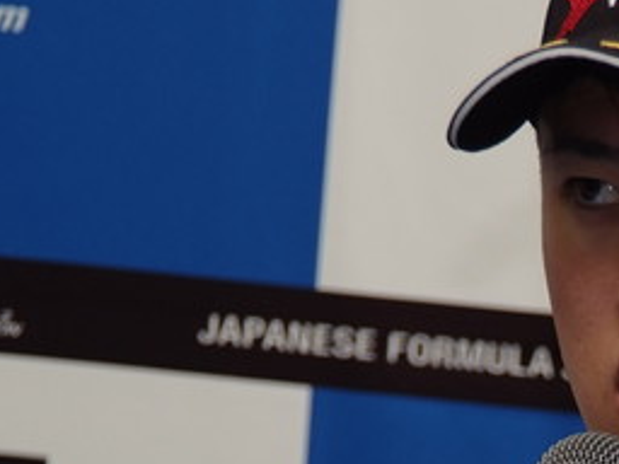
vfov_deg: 3.1
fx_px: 8691
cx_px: 677
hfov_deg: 4.1
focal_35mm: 486
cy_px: 493
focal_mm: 120
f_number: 5.6
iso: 400
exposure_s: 1/125
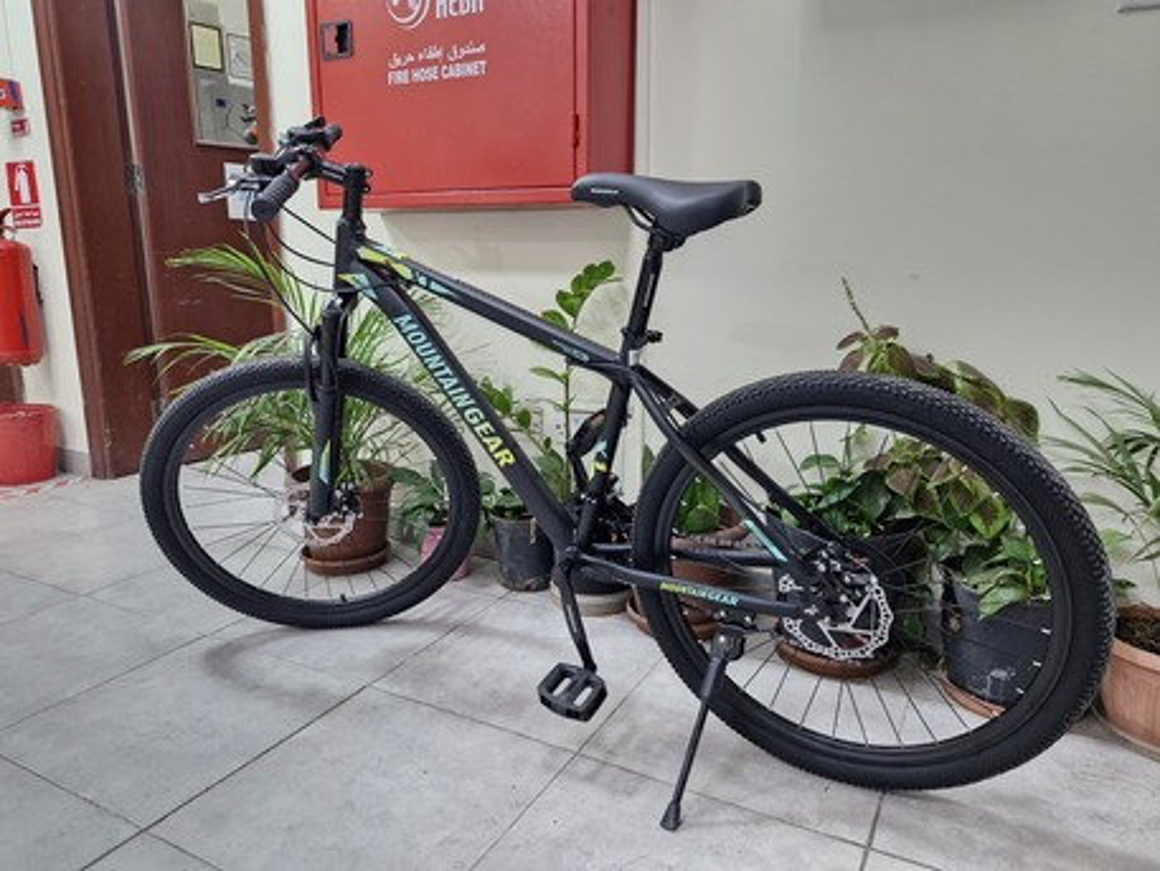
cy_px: 436
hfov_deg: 73.9
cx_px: 580
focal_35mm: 23
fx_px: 771
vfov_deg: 58.9
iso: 500
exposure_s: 1/120
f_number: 1.8
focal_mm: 5.54
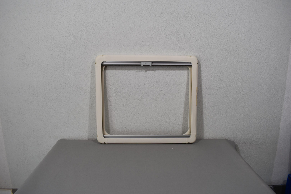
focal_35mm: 27
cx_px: 146
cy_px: 97
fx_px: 218
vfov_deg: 47.9
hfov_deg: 67.4
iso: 220
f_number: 5.6
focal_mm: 18
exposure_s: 1/125
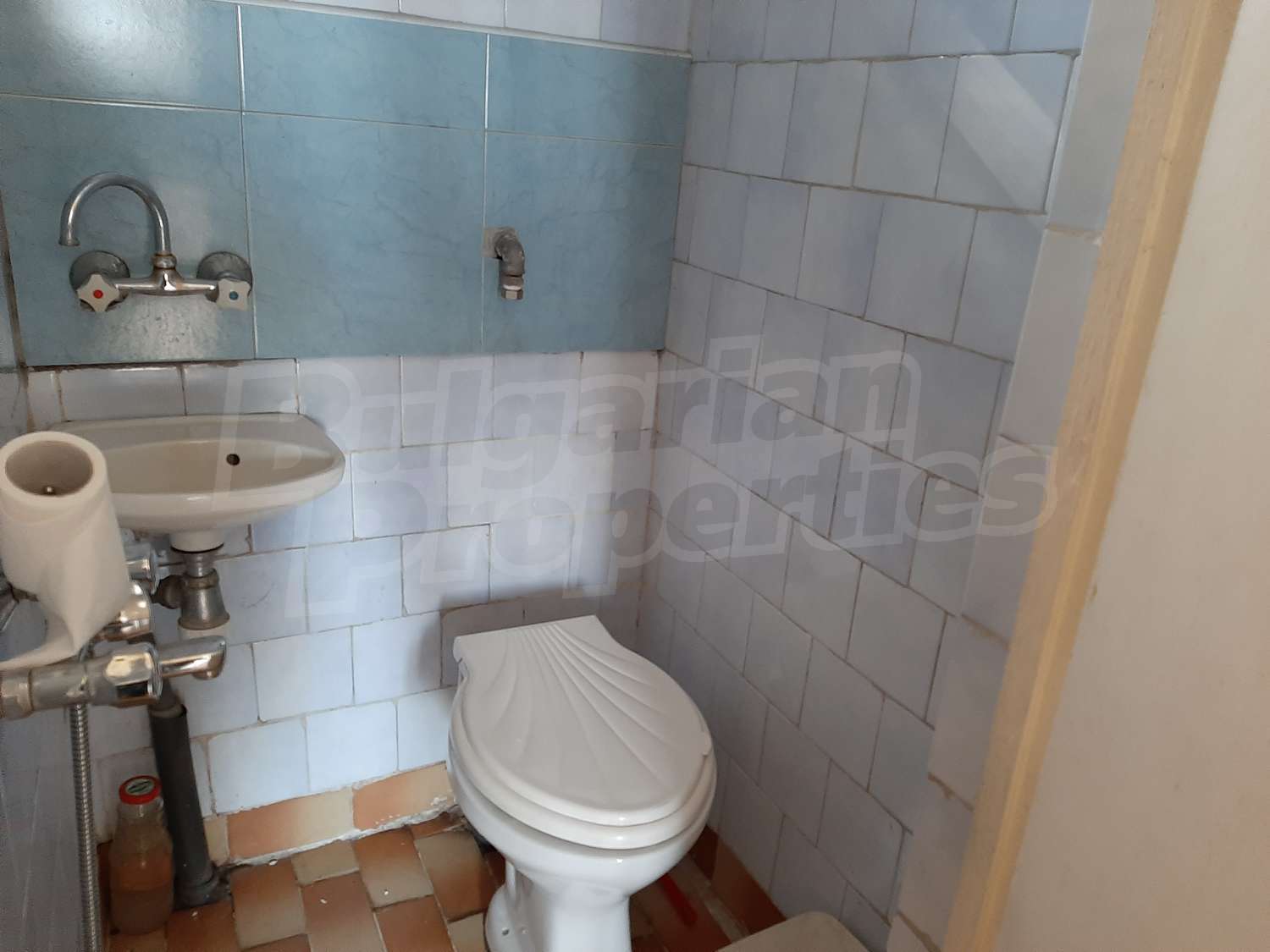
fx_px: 954
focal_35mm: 26
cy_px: 476
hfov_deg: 67.3
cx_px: 635
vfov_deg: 53.1
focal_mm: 3.93
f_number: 1.7
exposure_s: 1/33
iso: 200
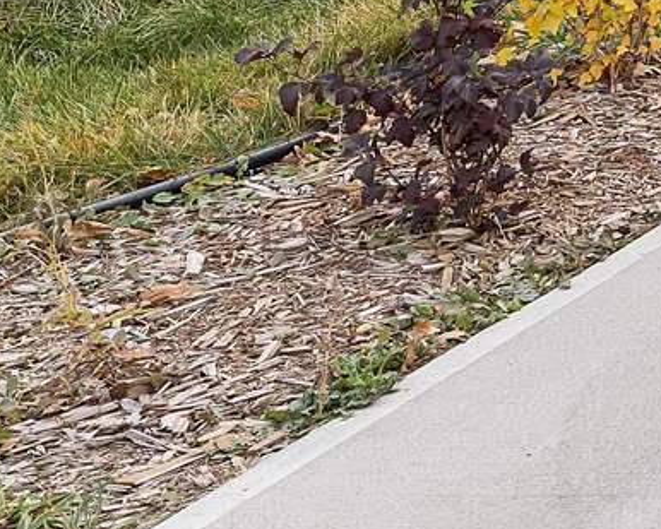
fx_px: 2485
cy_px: -664
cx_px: 2233
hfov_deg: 9.6
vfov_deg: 10.7
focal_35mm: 127
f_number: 5.6
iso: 640
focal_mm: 17
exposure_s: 1/1600
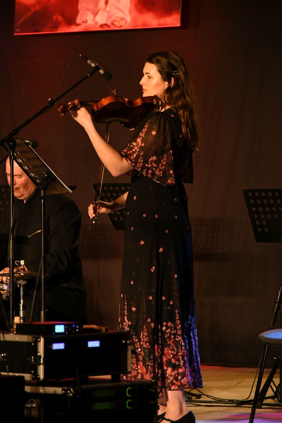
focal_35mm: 210
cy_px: 212
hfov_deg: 6.5
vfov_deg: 9.8
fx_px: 2467
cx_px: 141
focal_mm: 140
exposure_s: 1/100
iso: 2500
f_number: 5.6
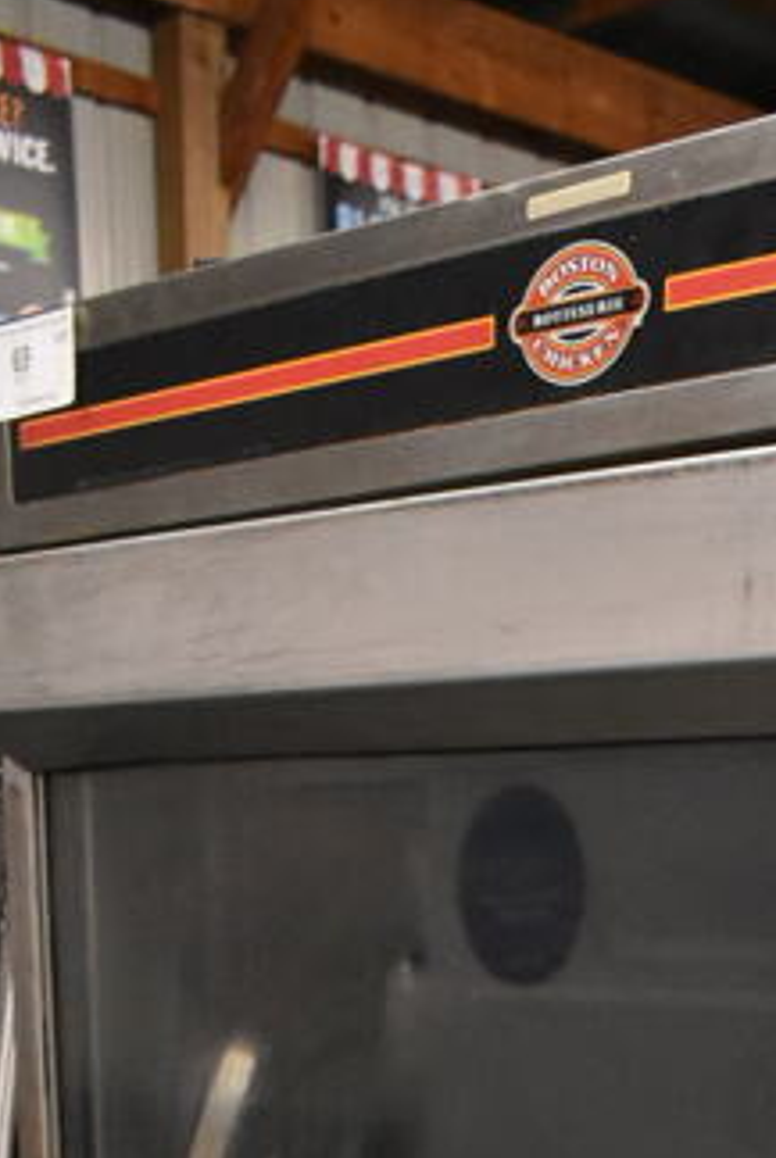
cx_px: 905
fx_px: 2449
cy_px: 1546
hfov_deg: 17.3
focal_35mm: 76
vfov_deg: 23.3
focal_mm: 18
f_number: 3.5
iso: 4000
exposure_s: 1/125
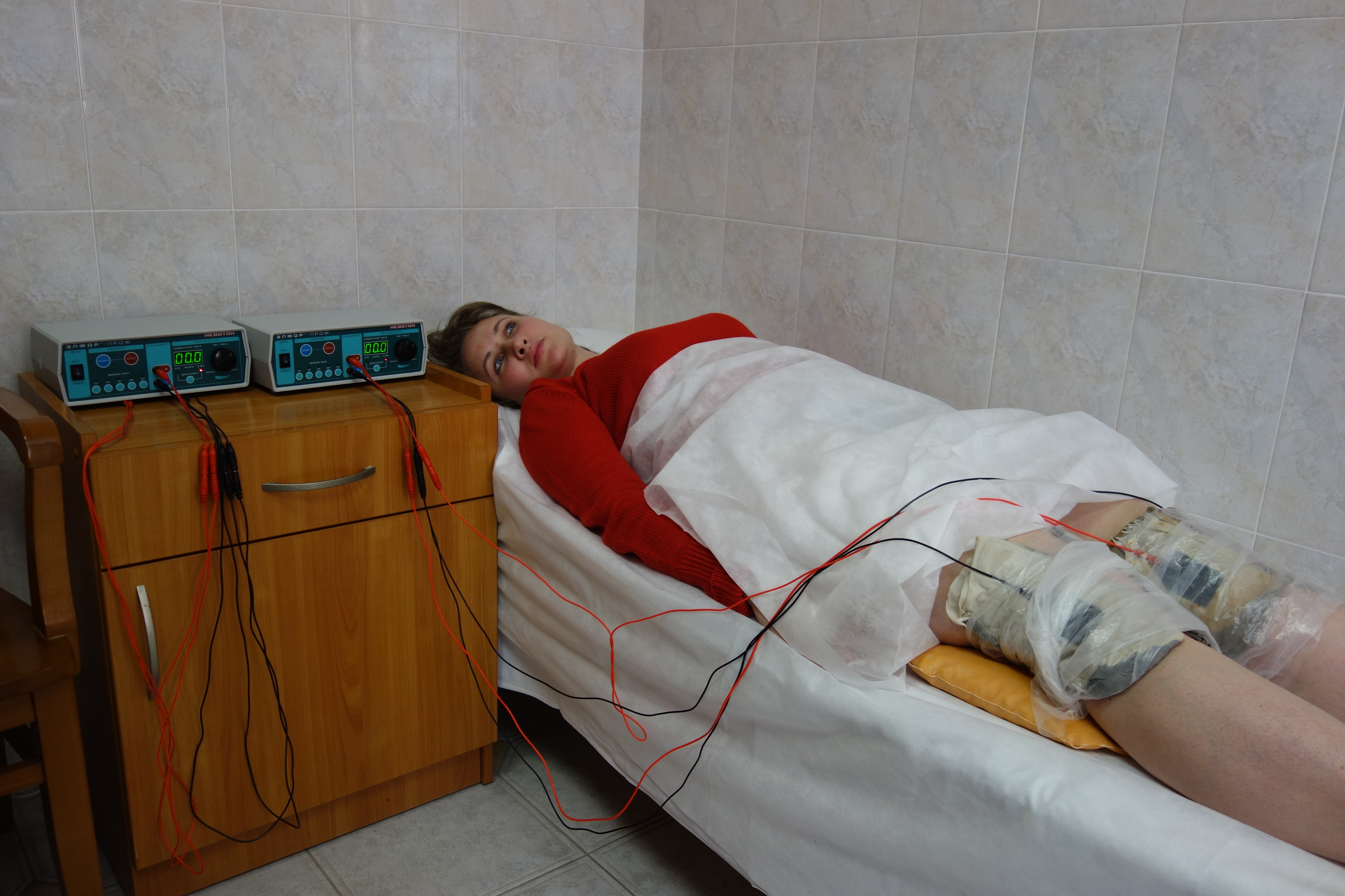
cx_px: 672
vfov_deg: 46.4
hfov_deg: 65.5
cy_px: 448
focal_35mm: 28
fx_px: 1046
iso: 125
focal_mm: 10.4
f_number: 2
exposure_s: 1/100
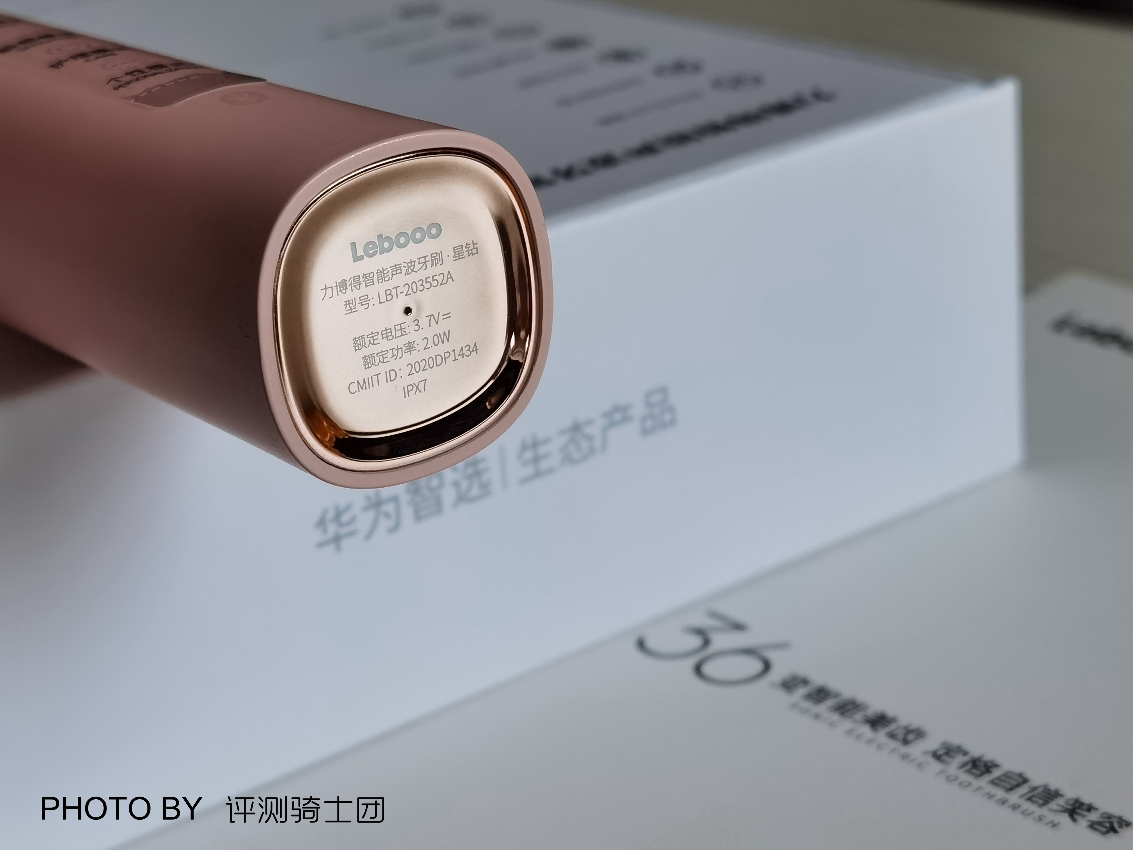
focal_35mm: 81
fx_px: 2651
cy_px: 425
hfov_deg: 24.1
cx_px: 566
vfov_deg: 18.2
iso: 50
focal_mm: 6.71
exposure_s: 1/121
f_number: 1.9
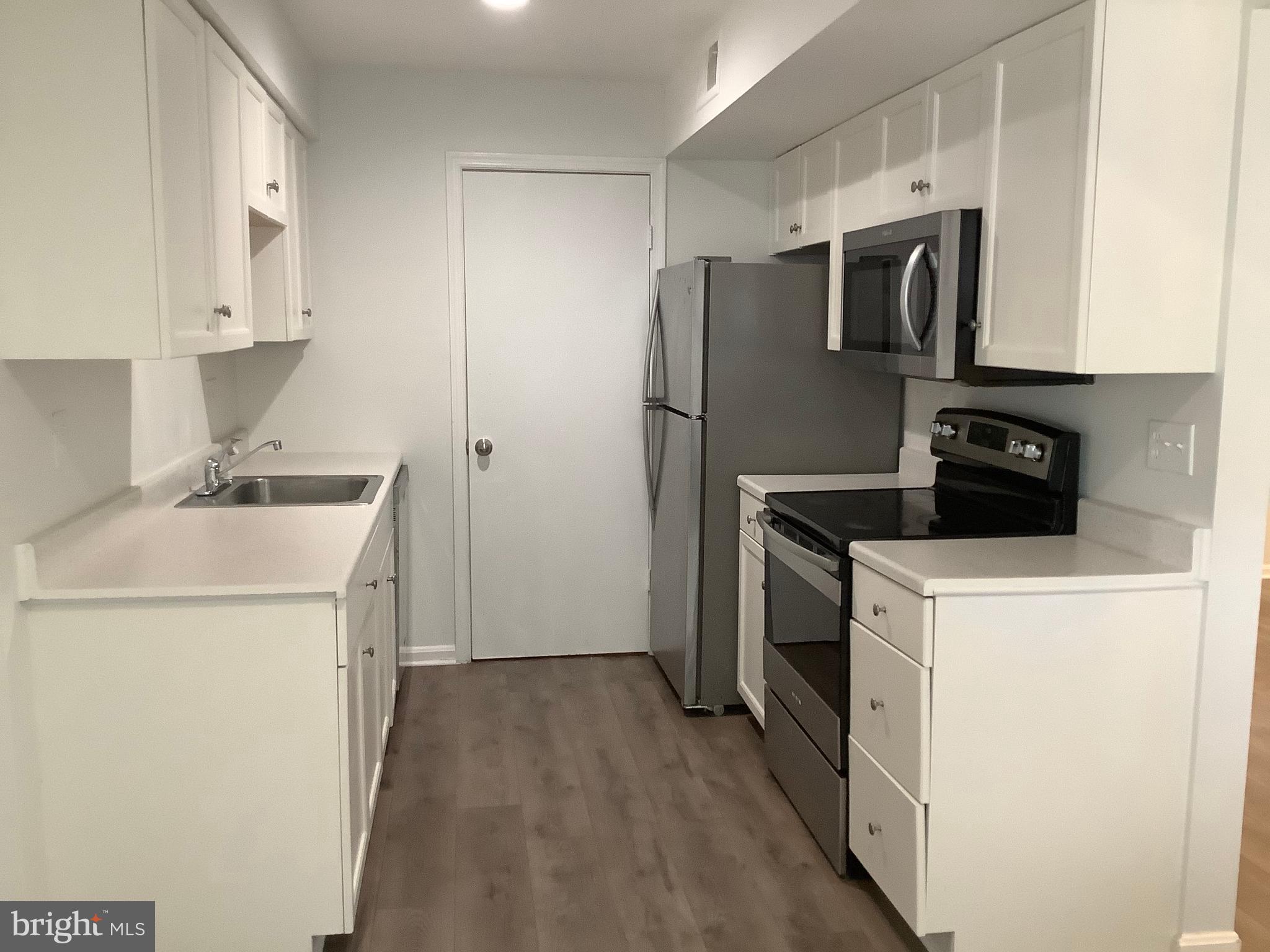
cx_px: 635
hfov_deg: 58.4
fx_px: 1137
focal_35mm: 31
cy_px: 476
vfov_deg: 45.4
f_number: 2.4
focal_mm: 3.3
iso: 250
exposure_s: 1/60
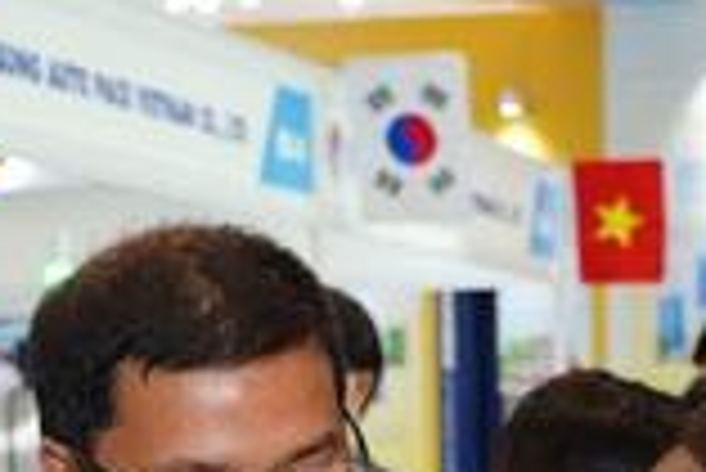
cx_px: 441
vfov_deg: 7.3
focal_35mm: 178
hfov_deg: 11.5
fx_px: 3494
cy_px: 1122
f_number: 4
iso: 1250
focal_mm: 35
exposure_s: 1/160
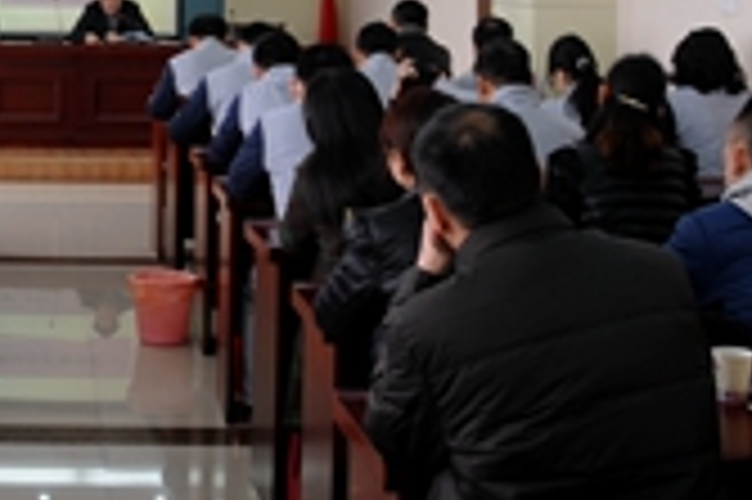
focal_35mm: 73
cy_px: -95
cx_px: 27
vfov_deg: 17.8
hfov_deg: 26.5
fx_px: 1523
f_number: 5.6
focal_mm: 18
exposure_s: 1/13
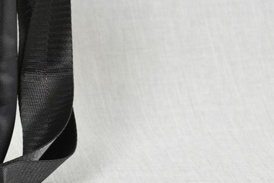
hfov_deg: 7.7
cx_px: -137
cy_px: 13
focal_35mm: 263
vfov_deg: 5.2
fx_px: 2003
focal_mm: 52
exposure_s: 1/1.6
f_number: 6.3
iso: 100
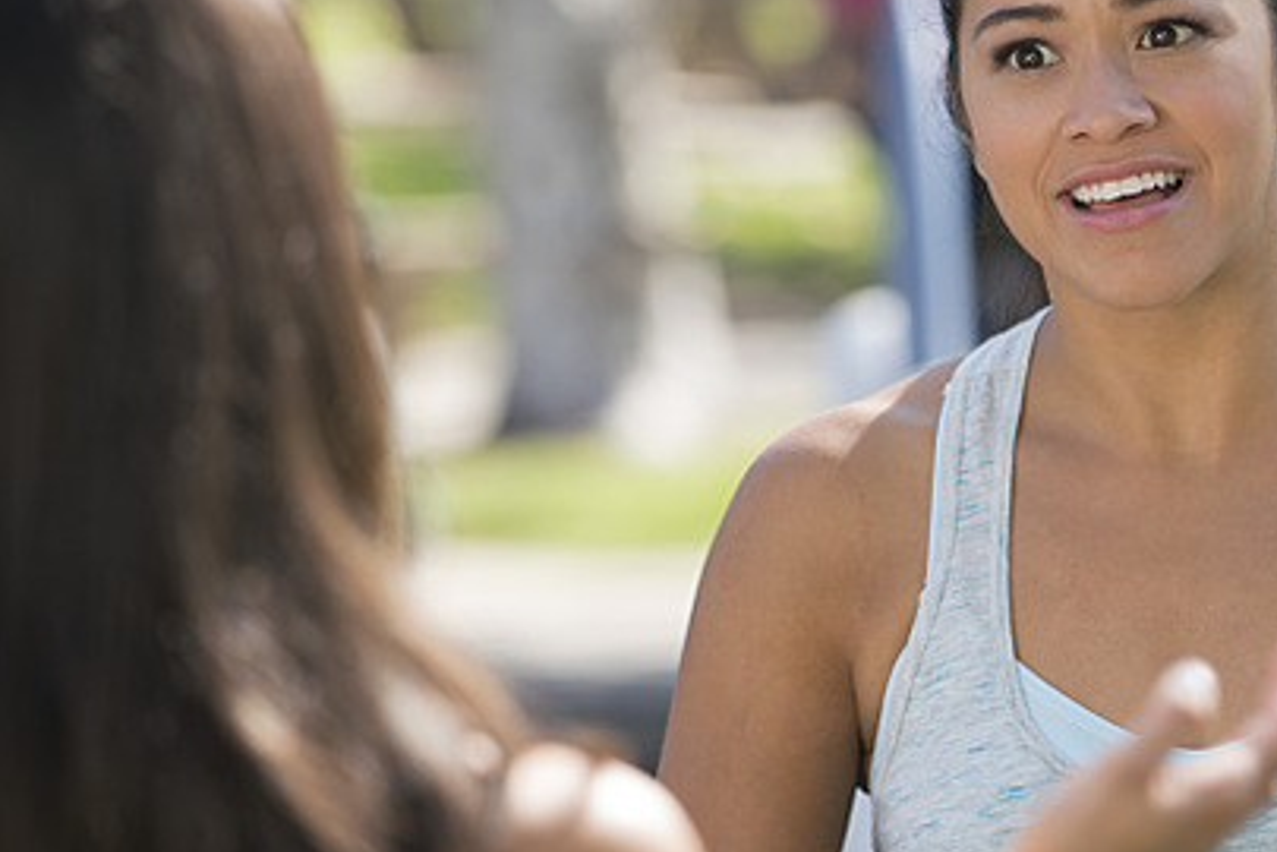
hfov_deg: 6.1
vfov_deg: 4.1
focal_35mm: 337
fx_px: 11953
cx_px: 911
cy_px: 492
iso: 200
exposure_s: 1/320
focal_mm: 175
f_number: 4
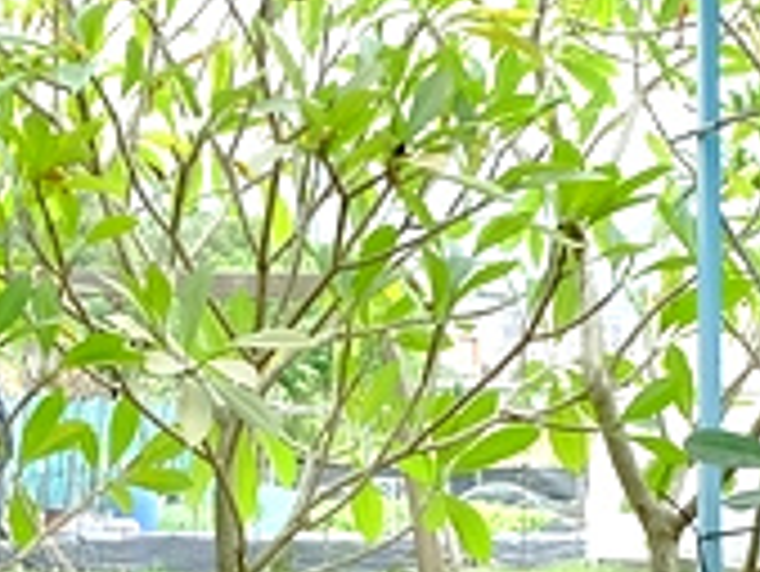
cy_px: 430
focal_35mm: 157
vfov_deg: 9.4
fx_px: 3449
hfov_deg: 12.5
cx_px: 130
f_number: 5.6
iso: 800
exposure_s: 1/250
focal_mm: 18
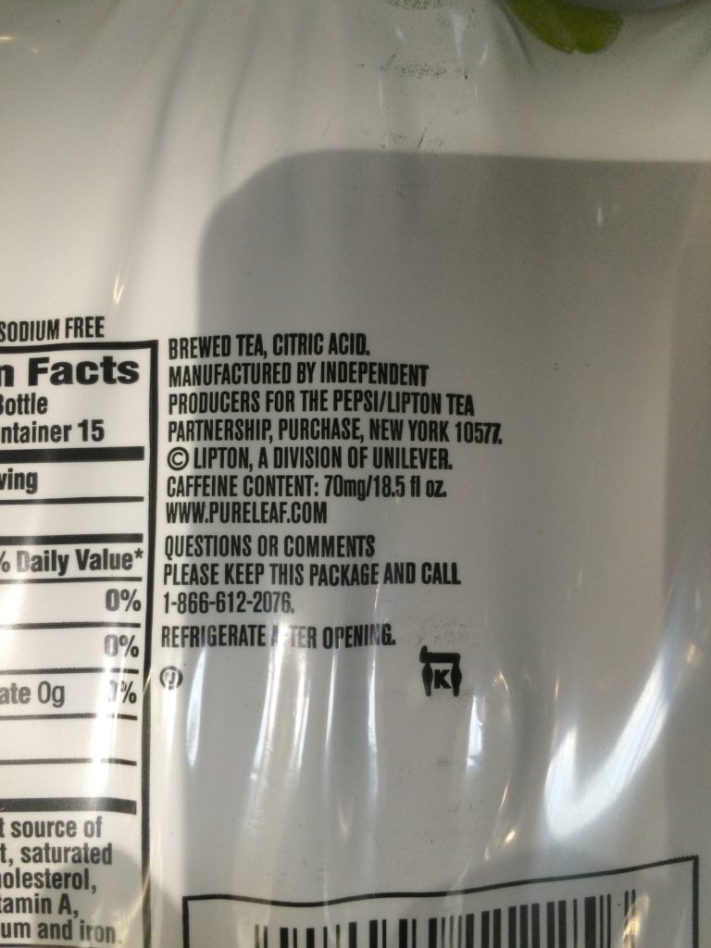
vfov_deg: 61.7
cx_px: 356
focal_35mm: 29
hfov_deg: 48.2
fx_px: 794
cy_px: 474
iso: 160
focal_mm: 4.15
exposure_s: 1/30
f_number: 2.2
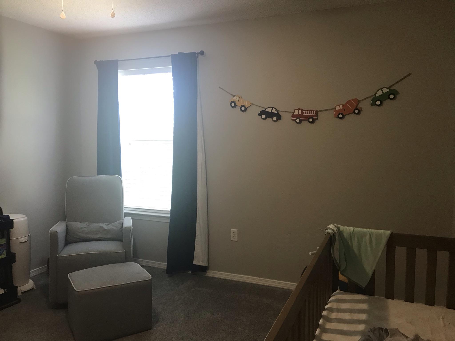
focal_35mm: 28
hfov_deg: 63.4
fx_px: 368
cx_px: 228
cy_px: 170
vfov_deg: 49.7
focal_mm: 3.99
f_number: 1.8
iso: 40
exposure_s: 1/15
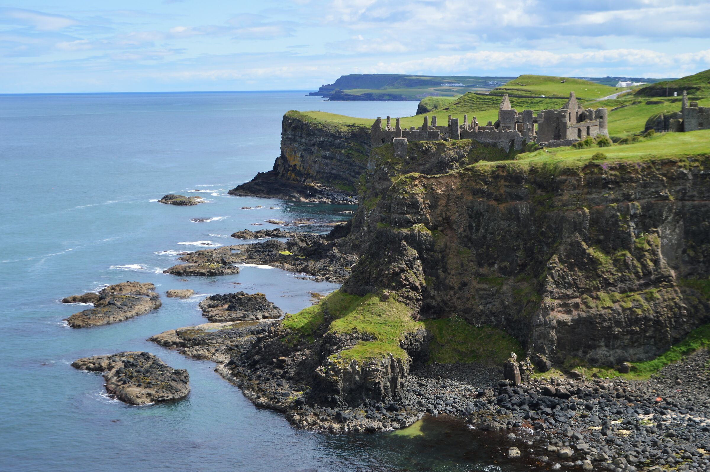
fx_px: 1182
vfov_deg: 22.6
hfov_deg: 33.4
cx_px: 355
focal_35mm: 60
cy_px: 236
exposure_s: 1/250
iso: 100
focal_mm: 40
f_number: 6.3
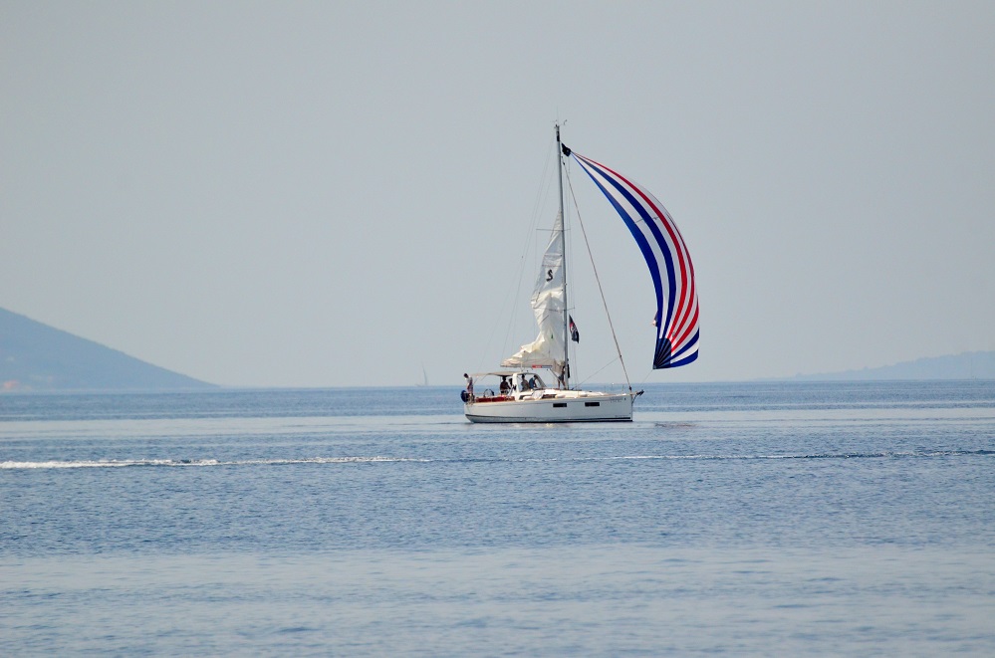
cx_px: 498
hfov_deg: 4.6
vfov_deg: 3.0
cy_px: 329
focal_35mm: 450
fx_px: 12408
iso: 1100
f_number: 5.6
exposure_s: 1/8000
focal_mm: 300
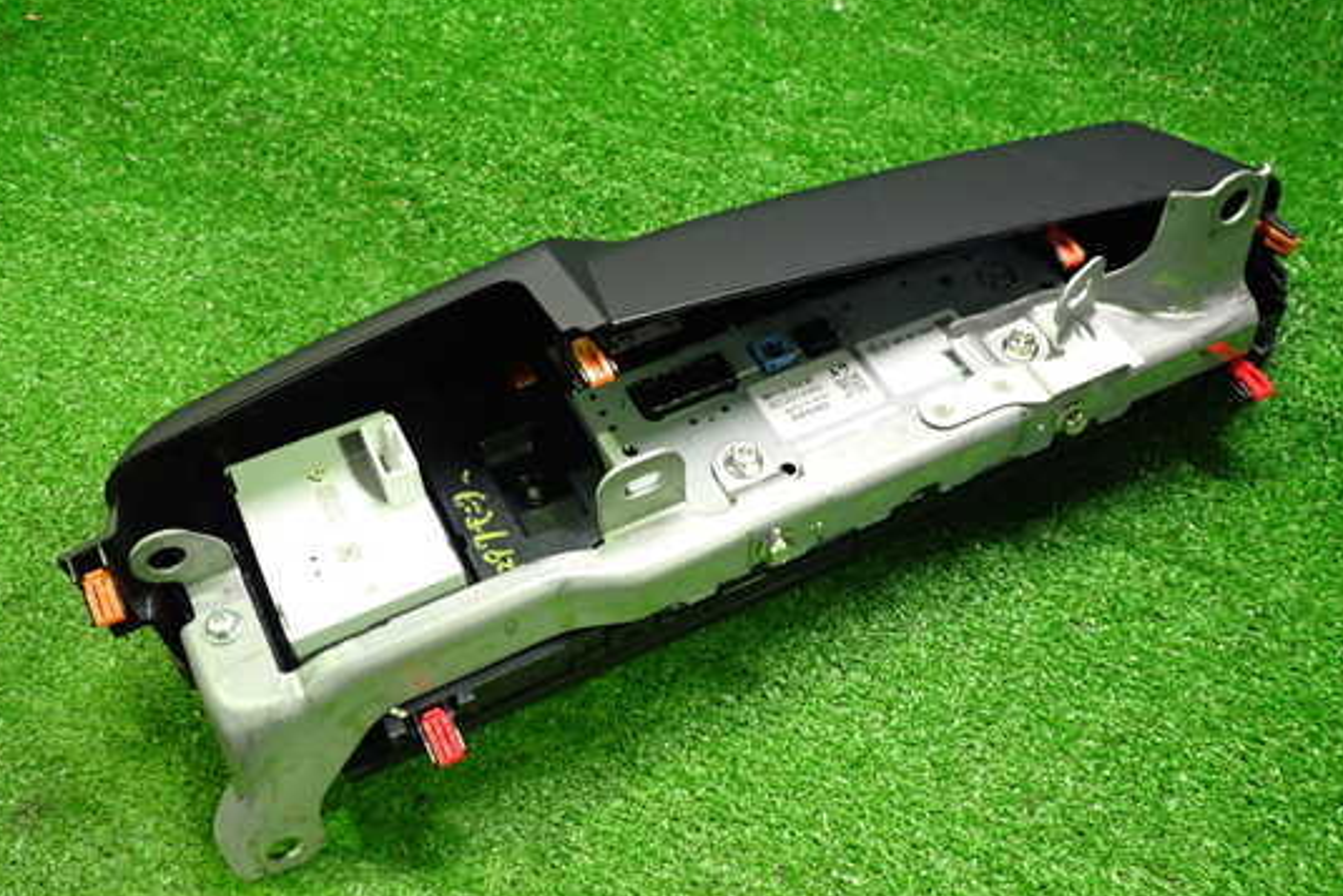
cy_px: 484
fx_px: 1306
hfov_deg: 54.4
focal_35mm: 35
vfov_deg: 37.9
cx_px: 675
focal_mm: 5.4
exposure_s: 1/30
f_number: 2.3
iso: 640
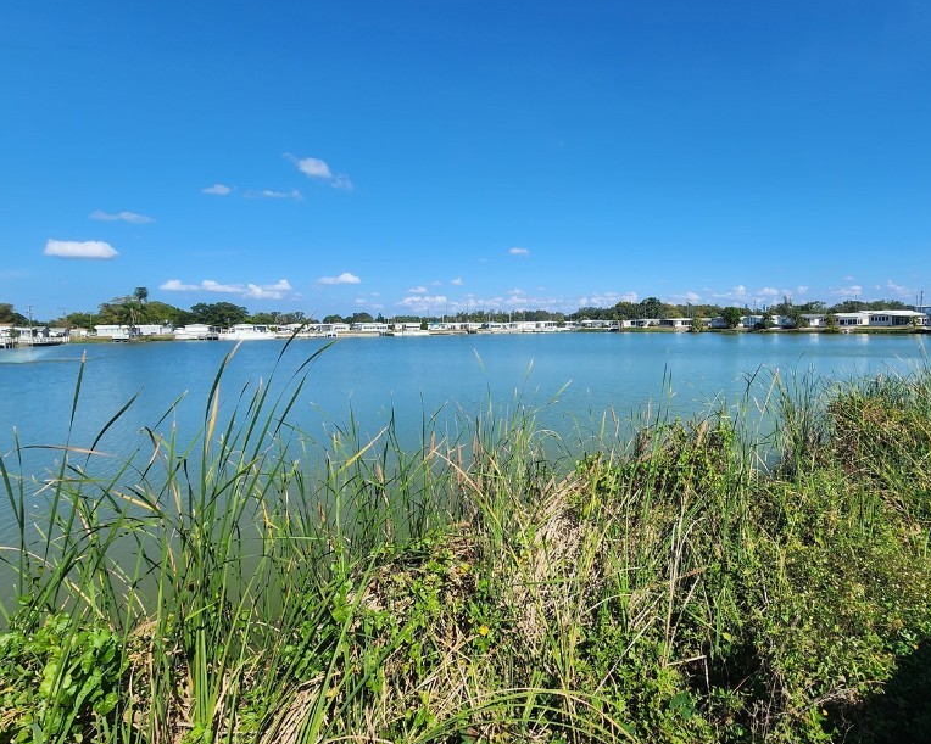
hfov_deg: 87.5
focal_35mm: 17
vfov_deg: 76.9
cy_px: 363
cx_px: 595
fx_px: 468
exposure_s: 1/2163
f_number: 2.2
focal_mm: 2.2
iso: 50
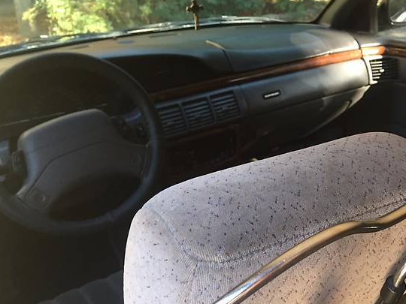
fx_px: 504
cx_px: 269
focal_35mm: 43
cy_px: 170
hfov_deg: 43.3
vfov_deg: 33.6
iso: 64
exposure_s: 1/33
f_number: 2.2
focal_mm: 4.2
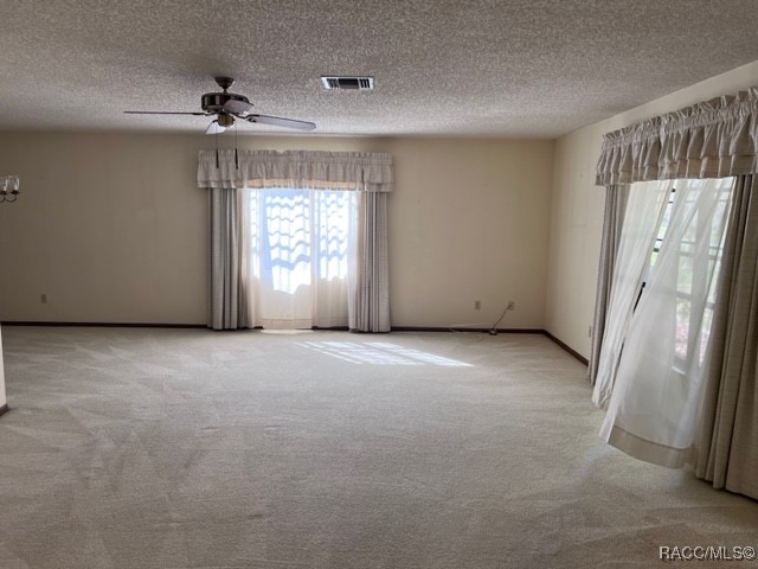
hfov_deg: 67.3
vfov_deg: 53.1
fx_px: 569
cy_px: 284
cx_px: 379
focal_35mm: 26
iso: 64
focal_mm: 5.7
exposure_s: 1/143
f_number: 1.5
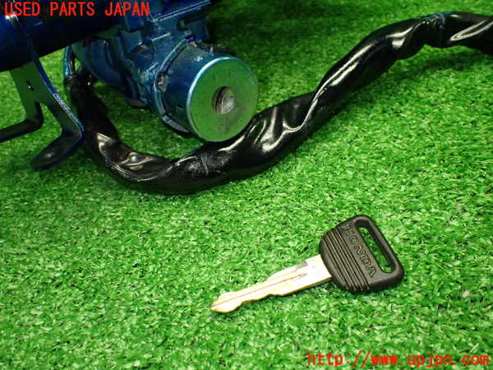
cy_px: 185
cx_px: 246
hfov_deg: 60.0
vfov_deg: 46.8
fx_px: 427
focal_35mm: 30
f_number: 2.3
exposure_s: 1/125
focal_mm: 5.4
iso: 640
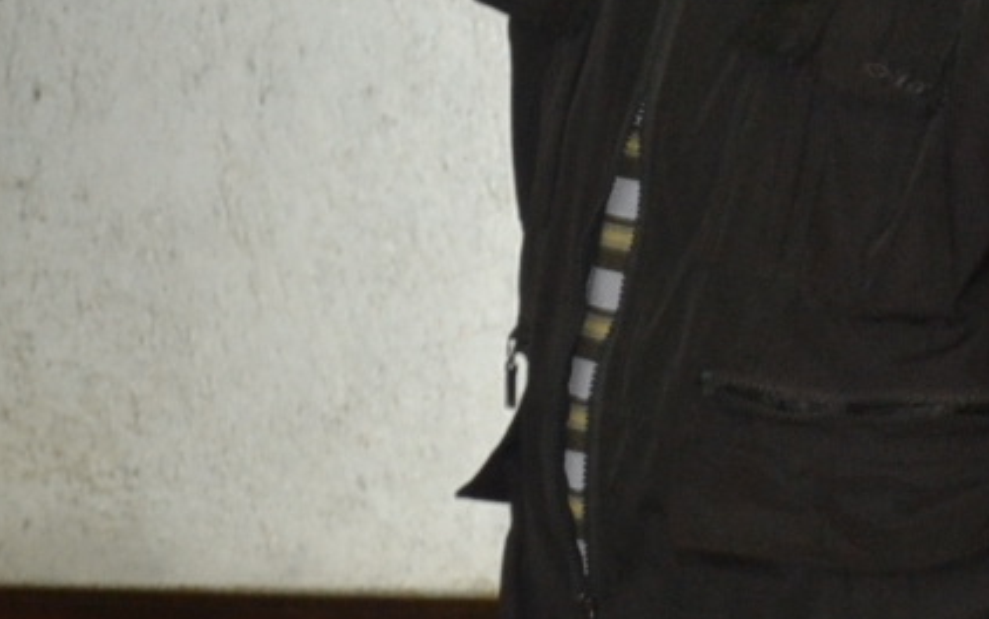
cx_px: 1713
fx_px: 12369
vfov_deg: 2.9
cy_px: 63
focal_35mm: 459
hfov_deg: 4.5
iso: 560
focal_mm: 55
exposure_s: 1/60
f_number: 5.6
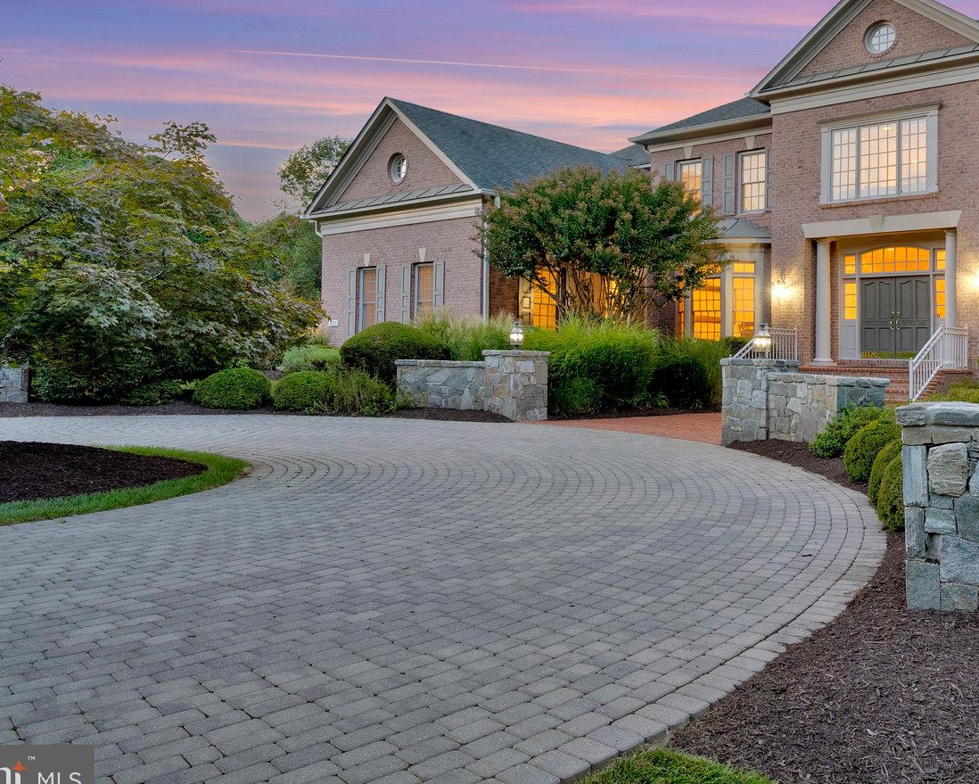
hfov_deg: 56.7
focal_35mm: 28
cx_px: 810
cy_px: 201
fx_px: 812
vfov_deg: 49.6
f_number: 9
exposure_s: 1/4
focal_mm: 16
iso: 1250
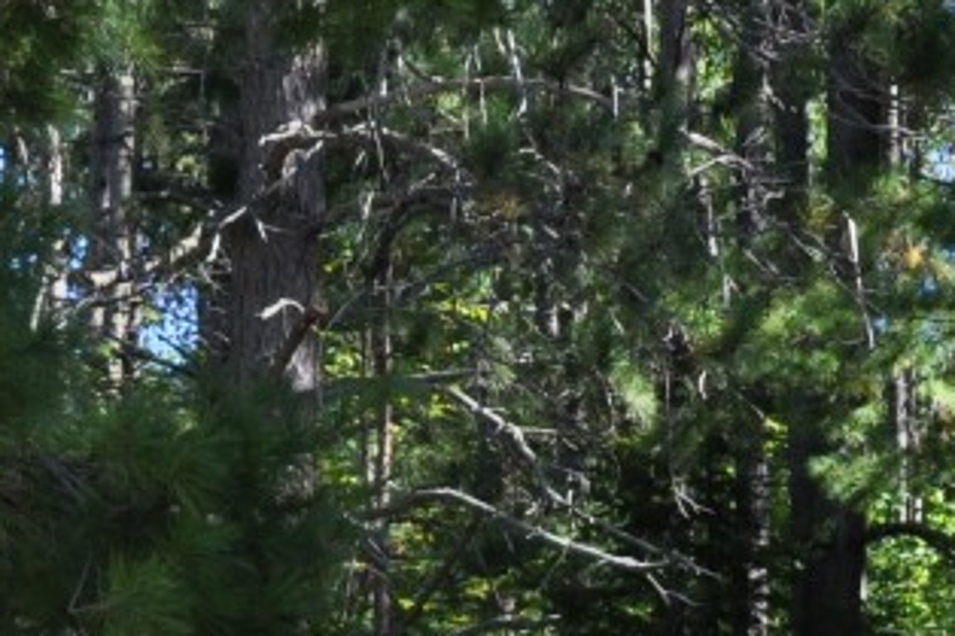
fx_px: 5356
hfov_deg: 10.2
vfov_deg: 6.6
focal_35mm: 202
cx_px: 444
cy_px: 1184
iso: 400
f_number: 9
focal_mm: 26
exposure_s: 1/320
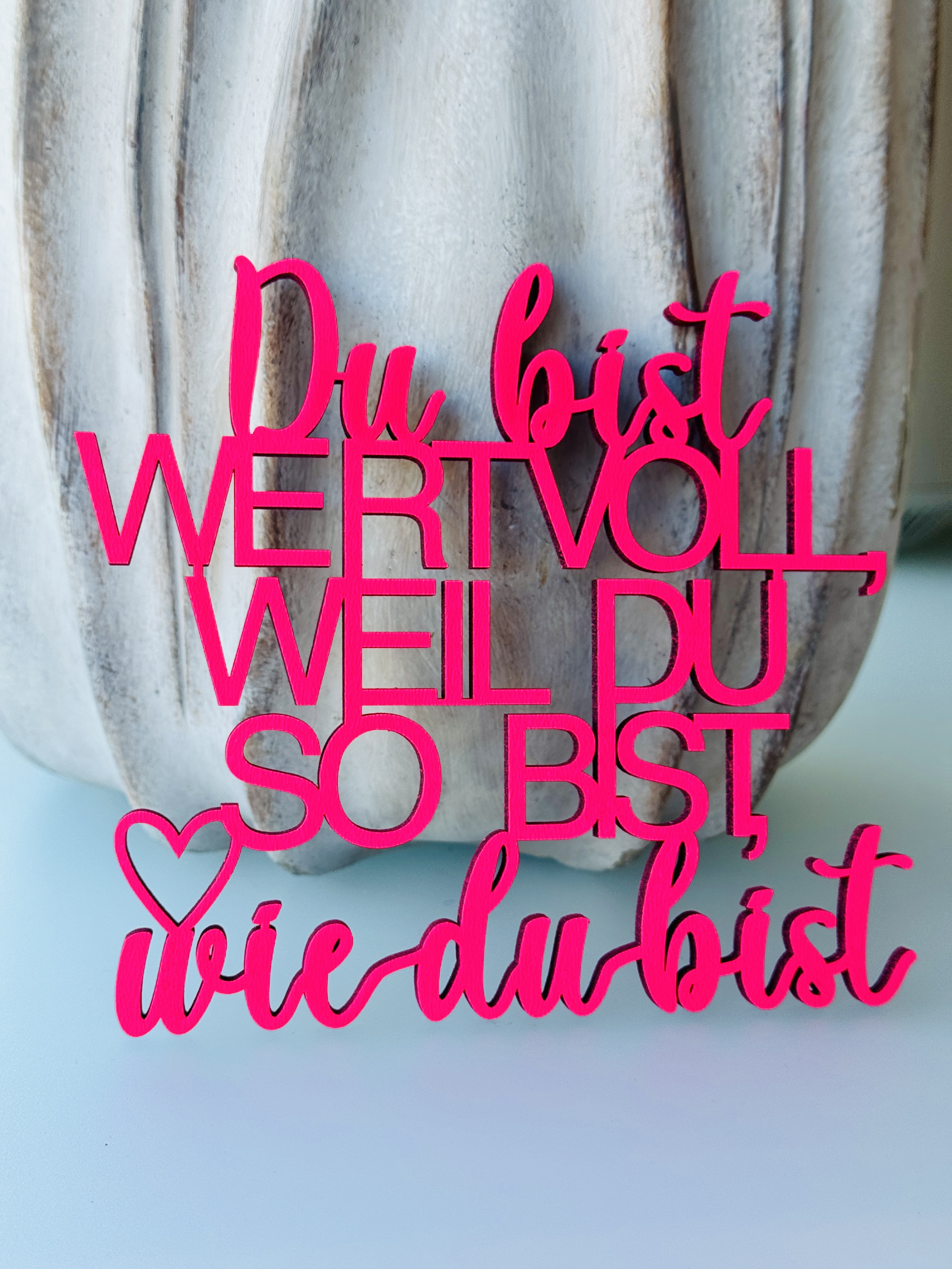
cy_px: 634
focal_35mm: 48
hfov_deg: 30.3
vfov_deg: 39.7
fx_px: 1760
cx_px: 476
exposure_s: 1/172
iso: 64
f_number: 1.78
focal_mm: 6.76
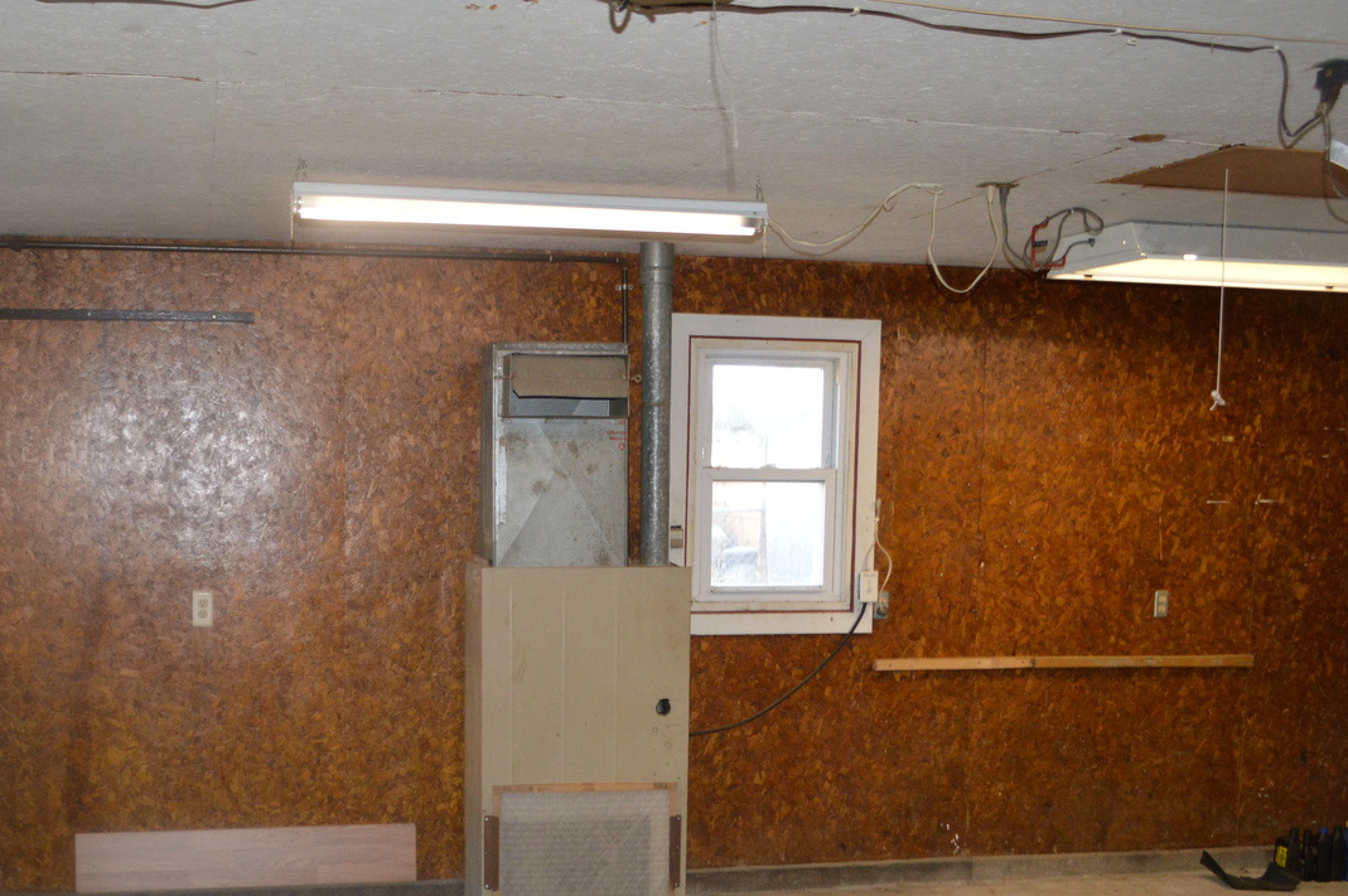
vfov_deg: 32.1
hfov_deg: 47.0
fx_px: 1534
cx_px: 503
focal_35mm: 41
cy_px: 653
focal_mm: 18
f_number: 3.5
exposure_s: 1/60
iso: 1000
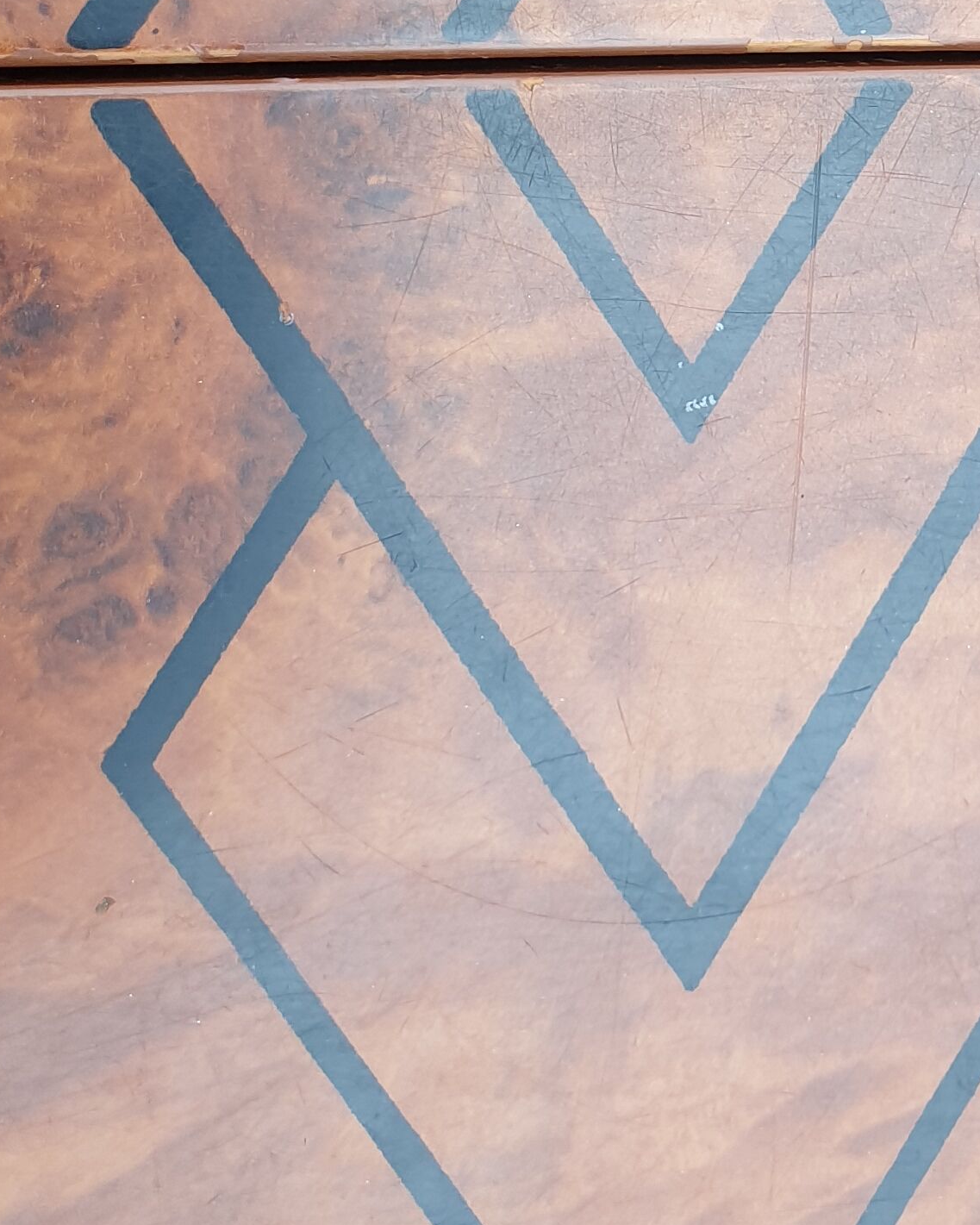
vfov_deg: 24.5
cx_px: 744
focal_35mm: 72
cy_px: -145
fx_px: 2610
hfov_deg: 21.1
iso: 80
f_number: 2.4
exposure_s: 1/100
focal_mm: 4.3
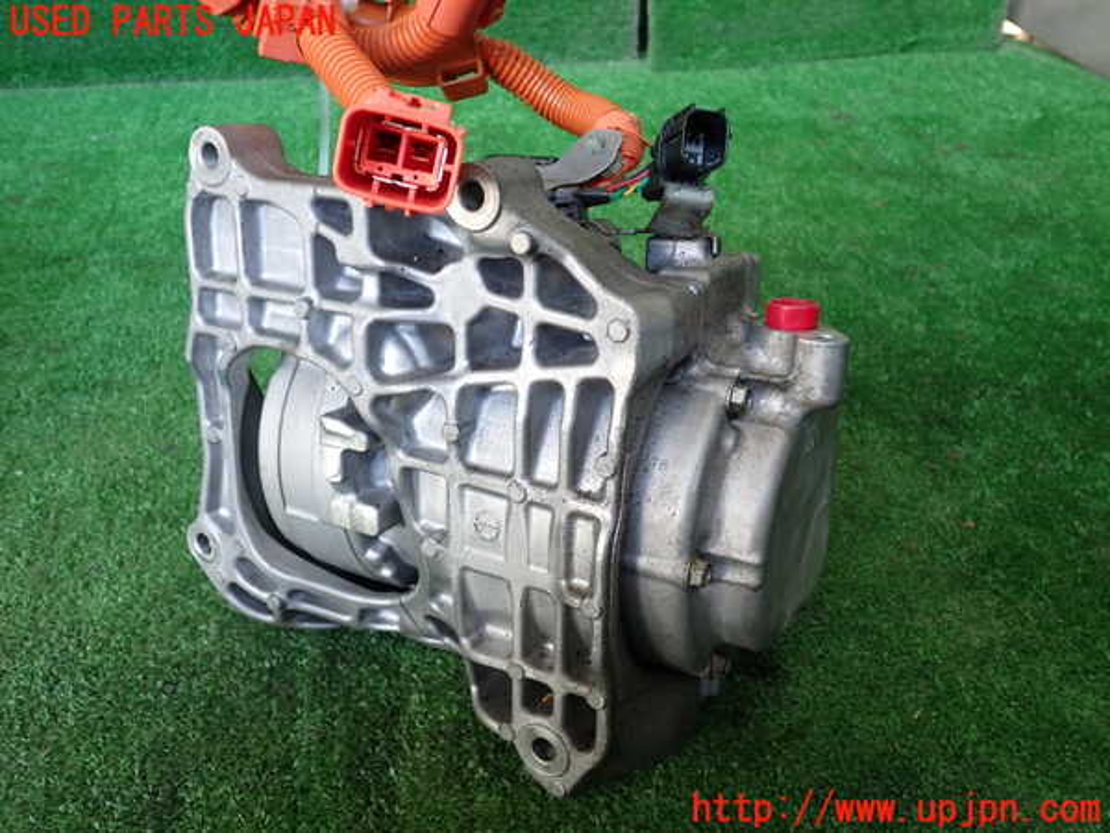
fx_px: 962
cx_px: 555
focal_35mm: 30
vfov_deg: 46.8
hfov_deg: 60.0
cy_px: 416
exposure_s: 1/60
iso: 200
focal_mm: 5.4
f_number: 2.3
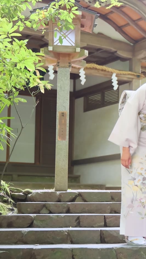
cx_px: 176
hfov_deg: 14.3
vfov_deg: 25.9
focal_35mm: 82
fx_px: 564
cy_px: 132
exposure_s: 1/125
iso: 3200
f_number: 2.8
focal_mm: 34
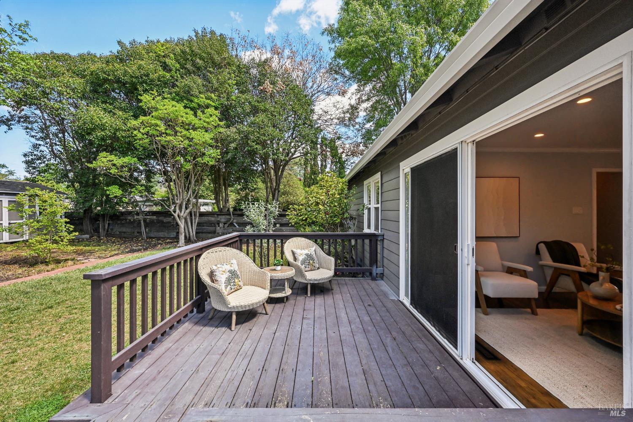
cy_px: 211
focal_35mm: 14
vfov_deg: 81.2
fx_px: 246
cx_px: 316
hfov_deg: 104.3
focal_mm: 14
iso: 1600
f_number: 13
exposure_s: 1/250
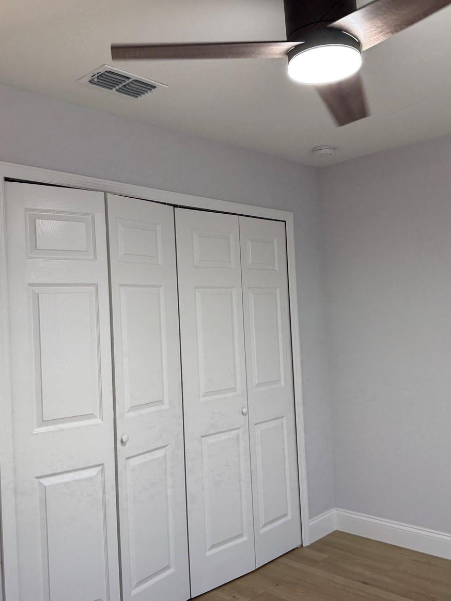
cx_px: 254
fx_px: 573
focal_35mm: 33
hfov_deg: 42.9
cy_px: 300
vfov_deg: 55.4
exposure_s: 1/120
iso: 160
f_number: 1.78
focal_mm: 6.76
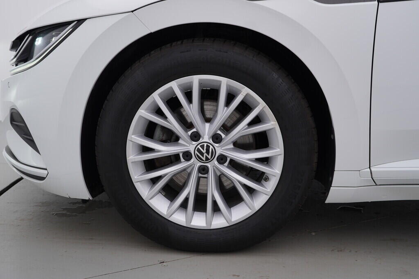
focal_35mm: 36
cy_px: 140
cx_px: 210
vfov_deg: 36.9
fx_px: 419
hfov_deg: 53.1
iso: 125
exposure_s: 1/100
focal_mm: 24
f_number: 4.5
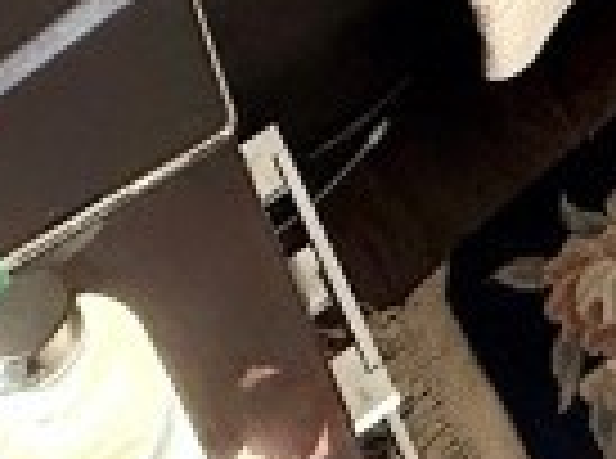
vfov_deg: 9.6
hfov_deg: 16.5
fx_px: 1864
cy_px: -1058
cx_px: 1016
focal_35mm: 105
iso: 250
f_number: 2.2
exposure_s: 1/120
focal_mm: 2.22
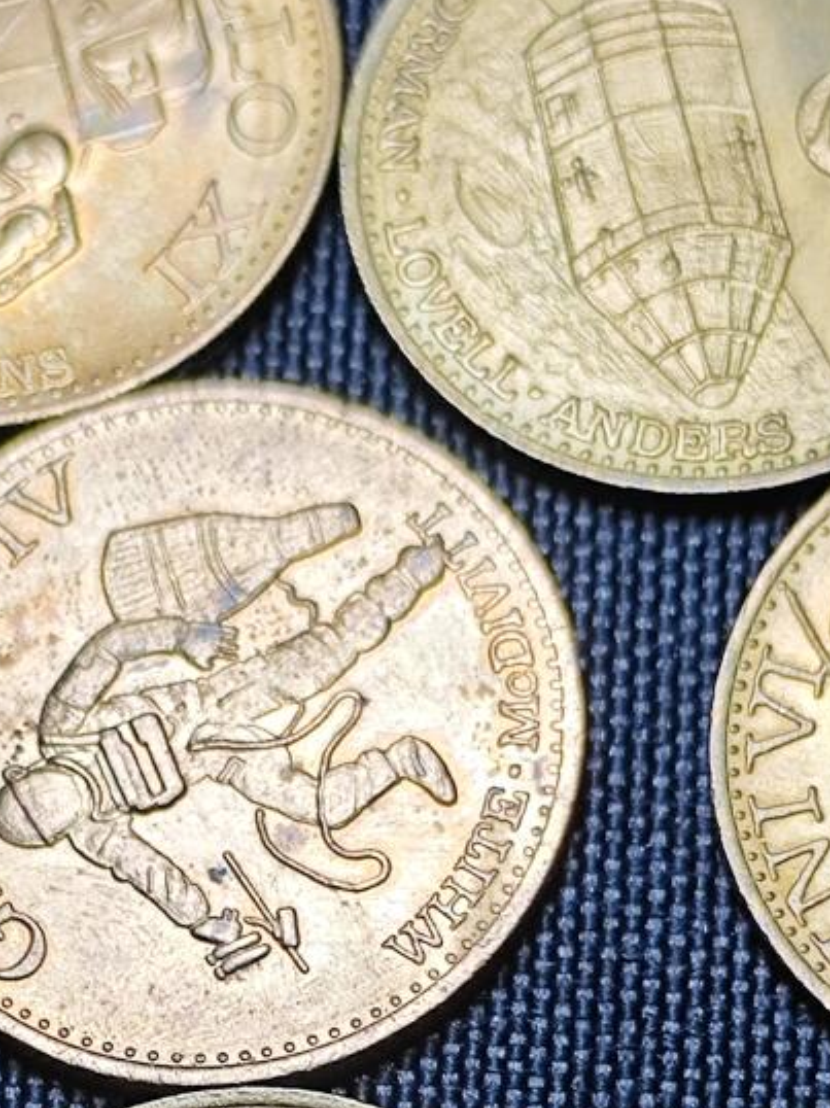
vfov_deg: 11.8
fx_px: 5247
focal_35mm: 164
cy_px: 1376
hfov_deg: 9.0
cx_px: 204
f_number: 1.6
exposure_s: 1/112
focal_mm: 5.84
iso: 50
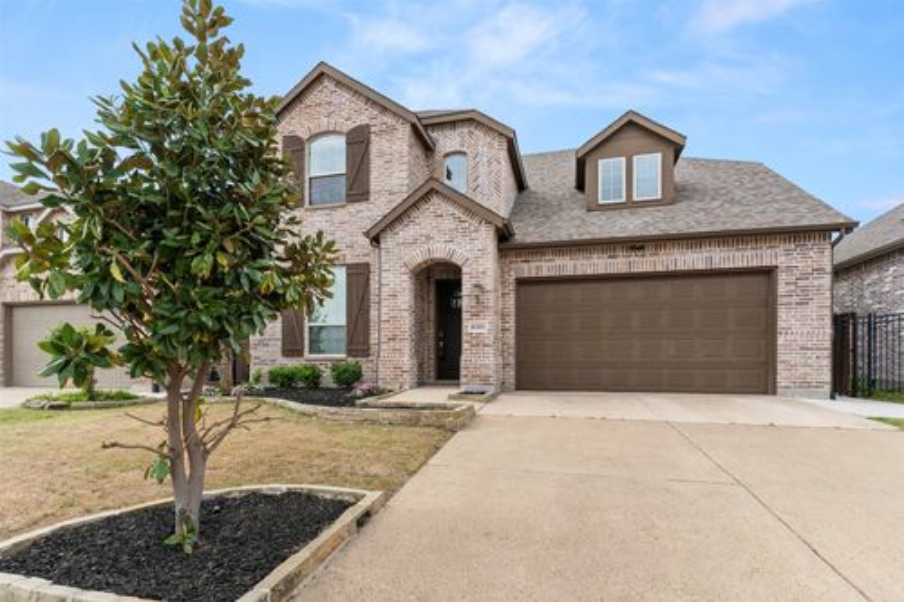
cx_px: 452
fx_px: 427
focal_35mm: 17
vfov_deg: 70.4
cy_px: 301
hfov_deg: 93.3
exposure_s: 1/100
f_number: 10
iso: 400
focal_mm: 17
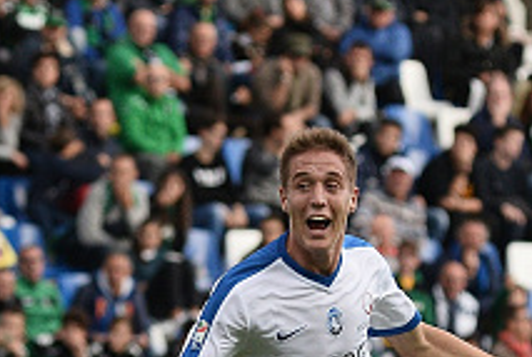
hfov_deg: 3.7
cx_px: 375
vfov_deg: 2.5
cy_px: 456
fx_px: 8248
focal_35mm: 557
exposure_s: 1/1250
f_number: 5.6
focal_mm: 200
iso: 1250
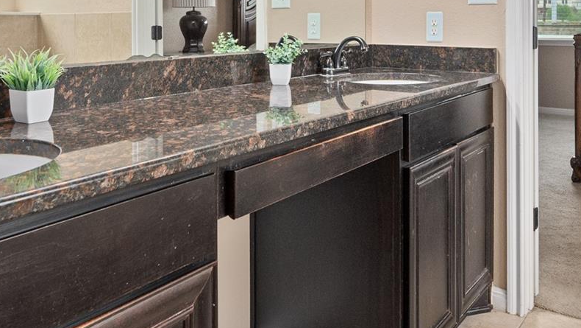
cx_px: 273
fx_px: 586
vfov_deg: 29.7
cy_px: 21
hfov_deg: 52.7
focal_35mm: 38
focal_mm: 14
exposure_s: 1/60
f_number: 8
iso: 800
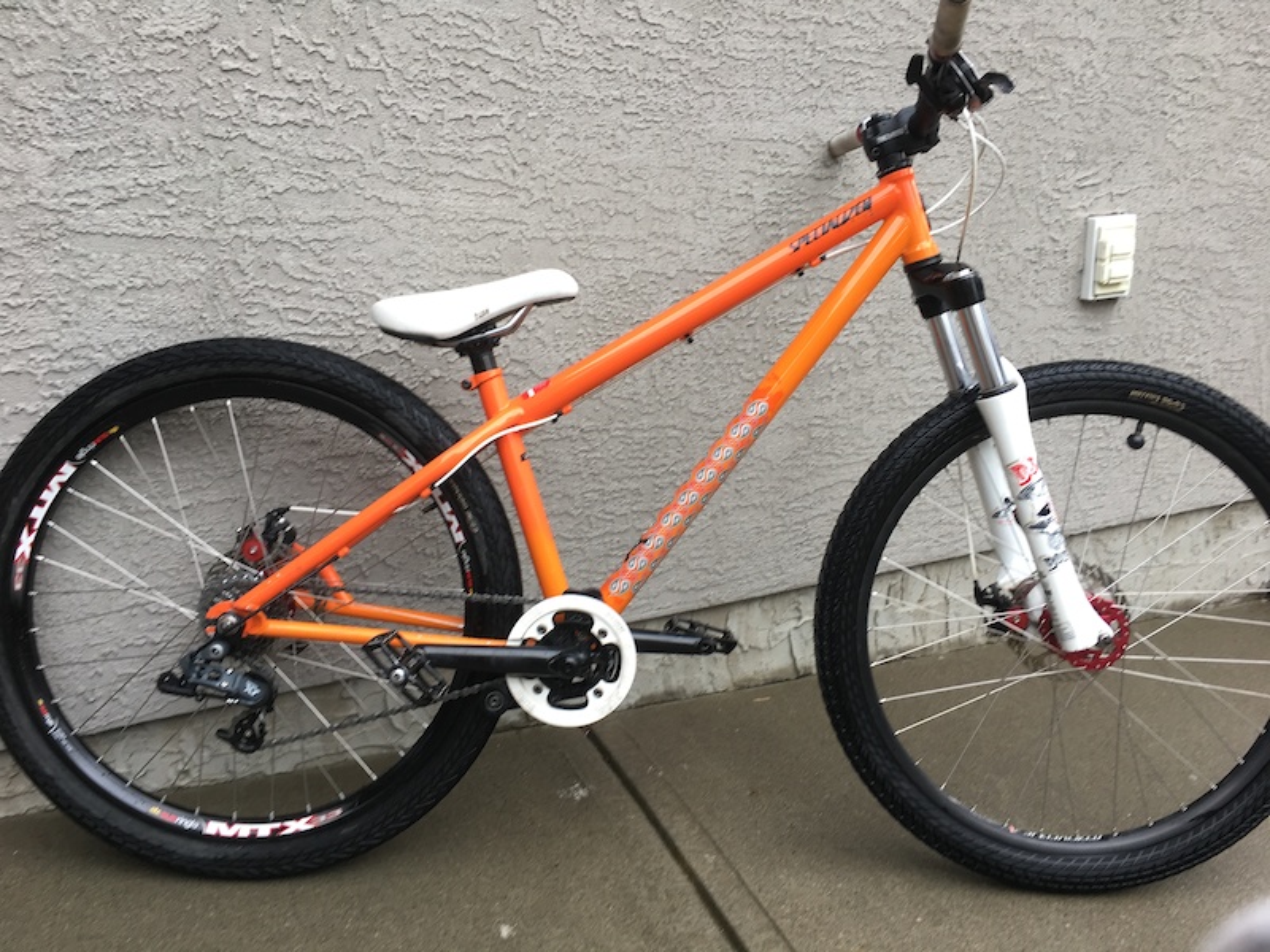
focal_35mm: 29
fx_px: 1064
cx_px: 635
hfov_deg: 61.7
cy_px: 476
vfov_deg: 48.2
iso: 25
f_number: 2.2
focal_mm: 4.15
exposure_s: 1/60
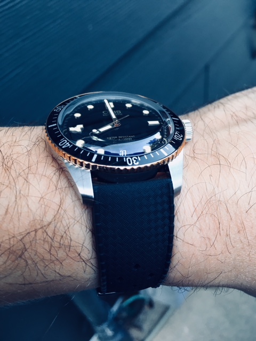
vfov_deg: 61.7
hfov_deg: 48.2
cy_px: 170
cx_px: 128
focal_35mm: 29
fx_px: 286
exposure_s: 1/30
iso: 64
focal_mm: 4.15
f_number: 2.2
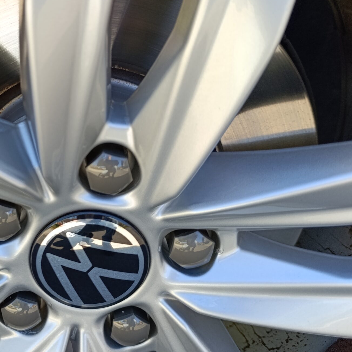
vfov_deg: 41.6
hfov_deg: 39.4
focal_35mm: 40
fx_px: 460
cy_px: 136
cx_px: 48
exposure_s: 1/100
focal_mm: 6.14
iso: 64
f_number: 1.6
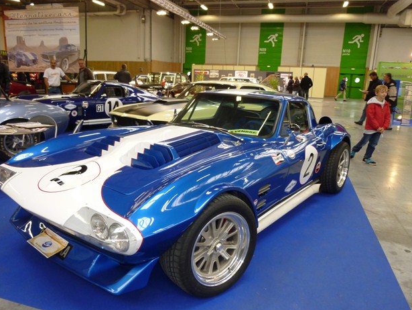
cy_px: 158
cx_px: 200
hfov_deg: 67.3
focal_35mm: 26
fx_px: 310
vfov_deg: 53.1
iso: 200
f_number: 3.3
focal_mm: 4.5
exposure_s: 1/30
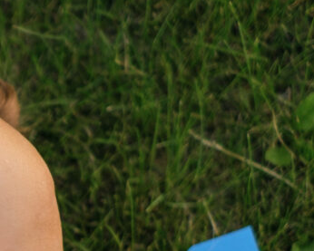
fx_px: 2054
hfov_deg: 8.4
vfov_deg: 6.9
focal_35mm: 221
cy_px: 376
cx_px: -254
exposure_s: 1/320
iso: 160
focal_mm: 35
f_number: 2
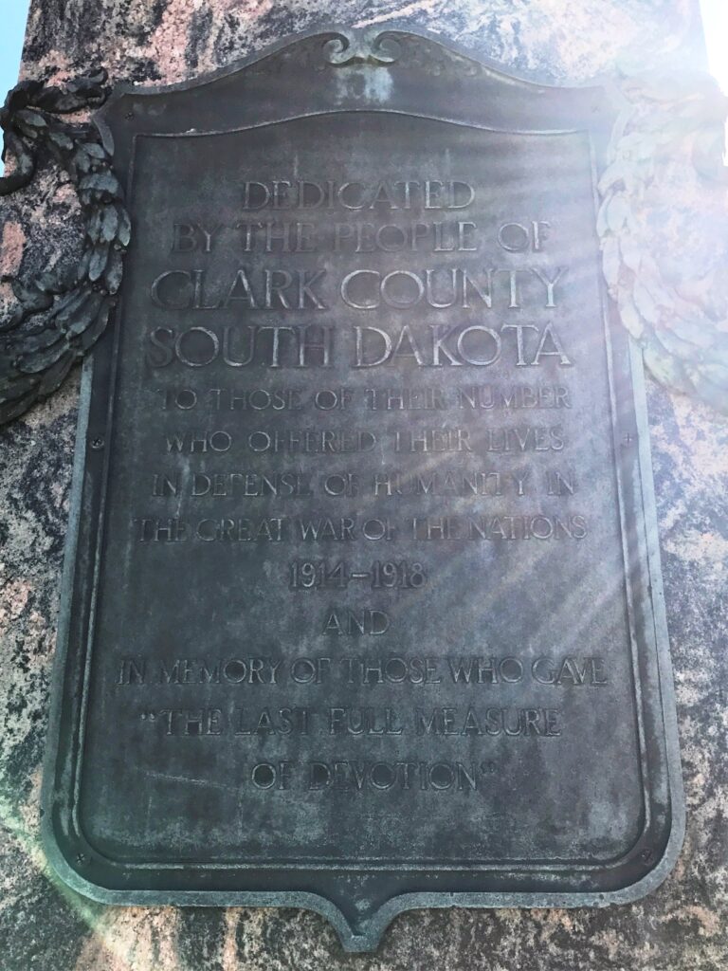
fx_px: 785
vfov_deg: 63.4
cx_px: 364
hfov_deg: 49.7
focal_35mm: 28
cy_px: 486
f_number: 1.8
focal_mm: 3.99
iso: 20
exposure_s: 1/1100
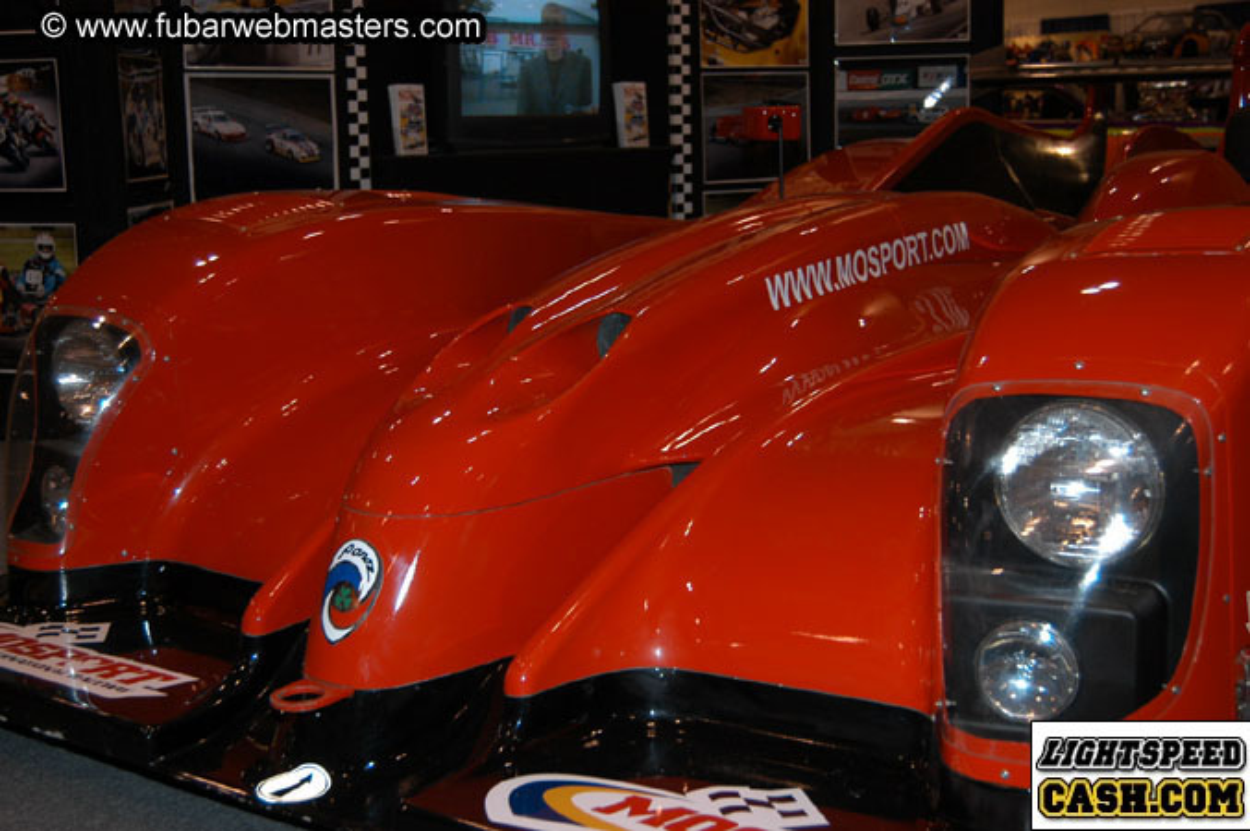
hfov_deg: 41.1
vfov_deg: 28.0
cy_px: 416
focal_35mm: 48
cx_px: 625
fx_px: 1665
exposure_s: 1/60
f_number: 5
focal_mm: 32
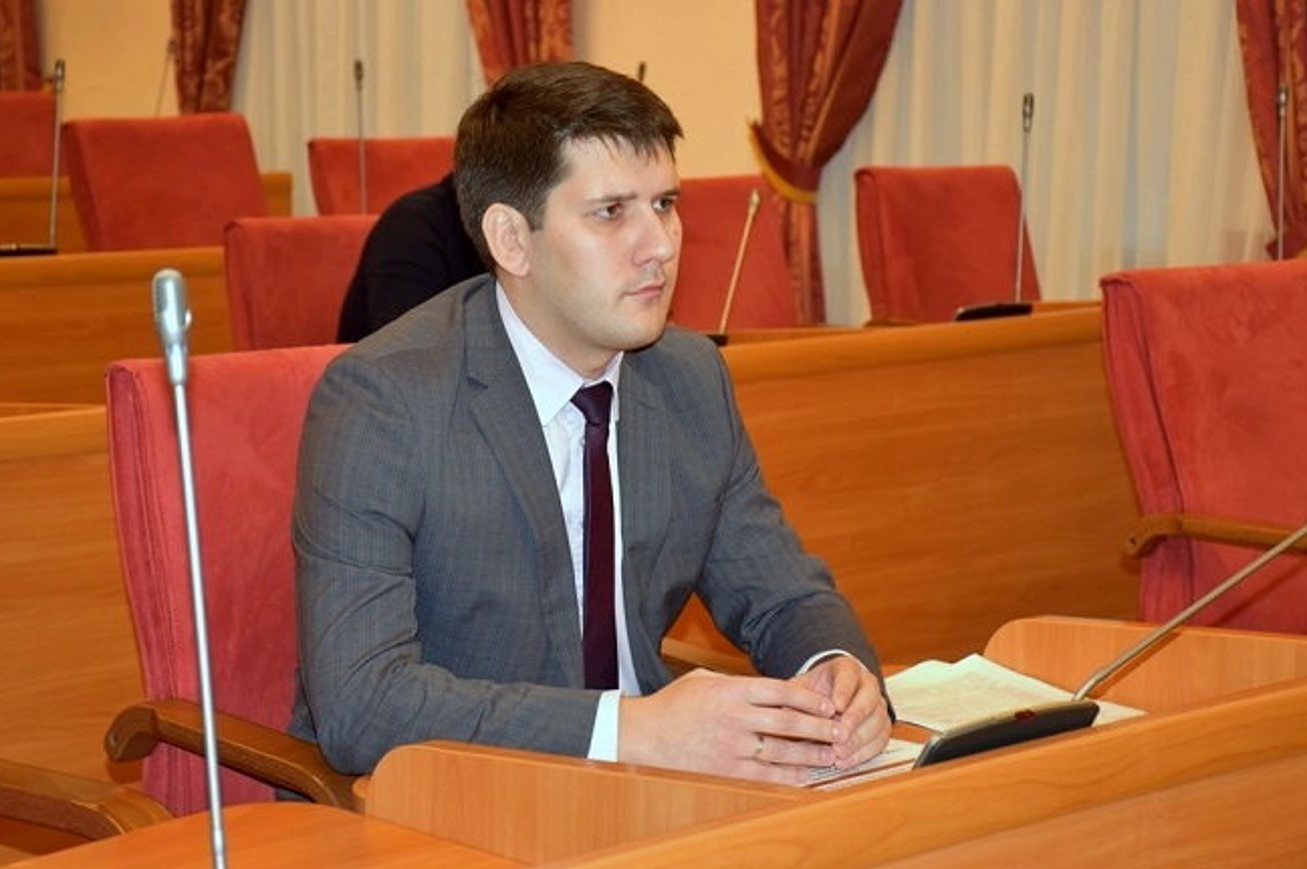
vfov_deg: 16.8
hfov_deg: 25.1
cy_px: 401
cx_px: 613
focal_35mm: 81
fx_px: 2938
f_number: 4.8
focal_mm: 50
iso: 900
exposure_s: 1/60
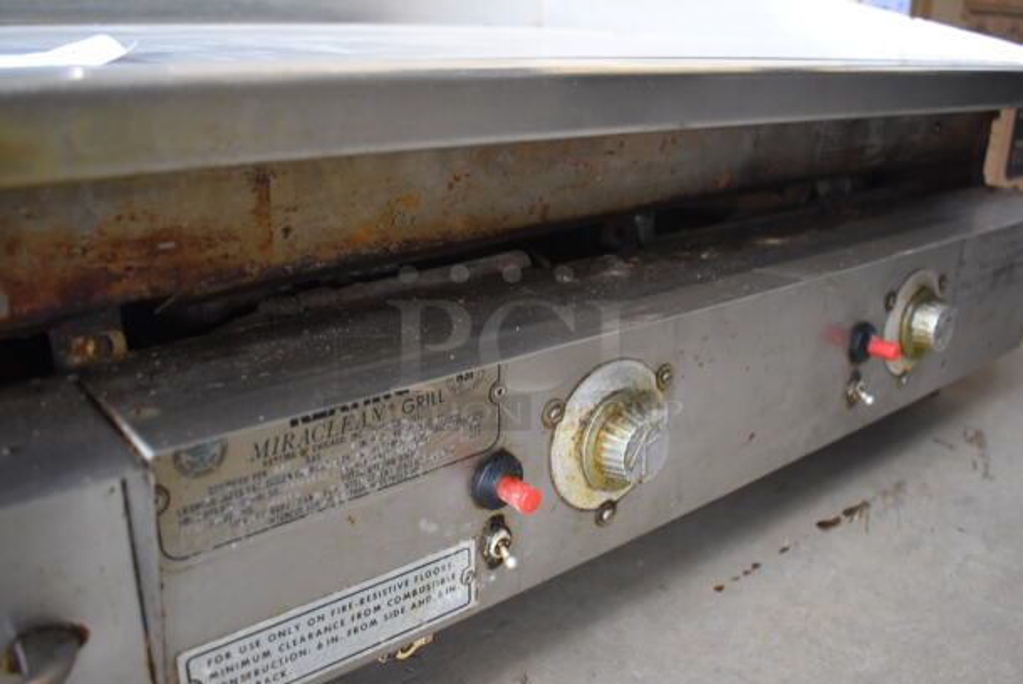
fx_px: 896
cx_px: 512
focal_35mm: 32
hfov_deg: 59.4
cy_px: 342
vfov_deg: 41.8
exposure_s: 1/125
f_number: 3.8
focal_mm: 21
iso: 900
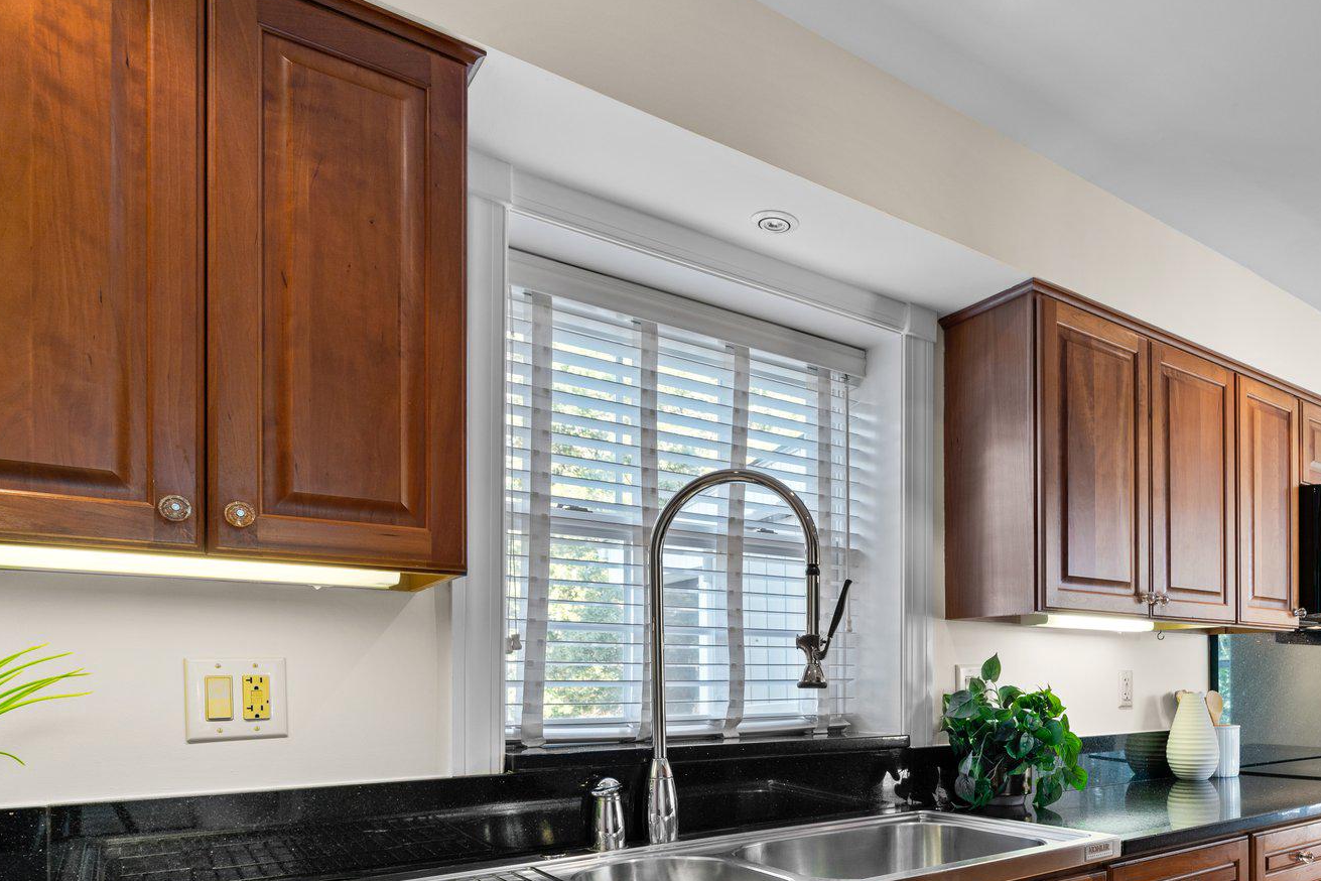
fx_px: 917
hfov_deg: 68.6
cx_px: 924
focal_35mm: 25
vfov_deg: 49.3
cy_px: 659
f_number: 8
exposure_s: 1/1.67
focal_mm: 16
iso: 100
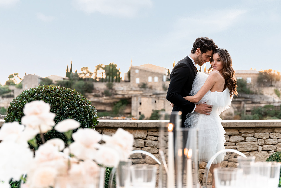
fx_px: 433
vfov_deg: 24.4
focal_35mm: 56
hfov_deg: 35.9
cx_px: 140
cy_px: 94
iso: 320
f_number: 2.8
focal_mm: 55.5
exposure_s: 1/400
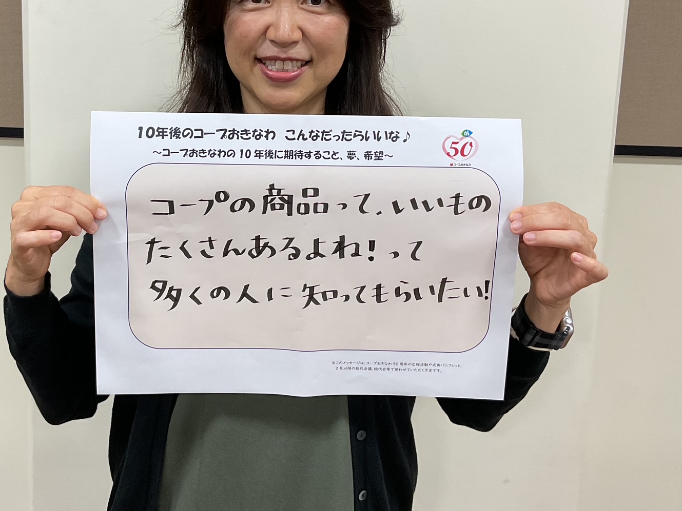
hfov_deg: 42.7
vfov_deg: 32.5
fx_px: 867
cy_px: 157
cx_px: 274
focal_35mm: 44
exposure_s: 1/100
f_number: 1.8
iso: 64
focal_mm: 3
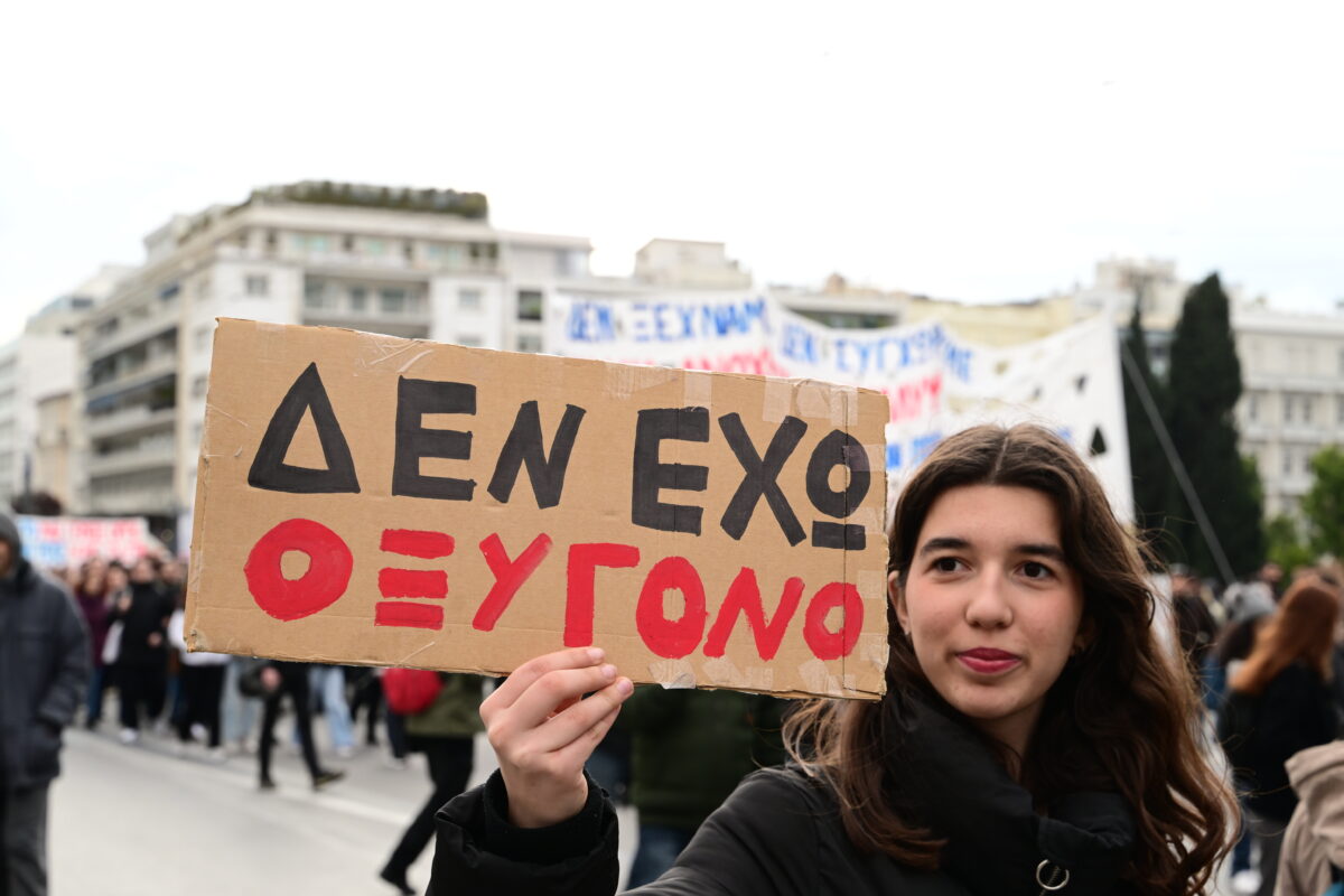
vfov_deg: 22.3
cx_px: 672
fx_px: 2277
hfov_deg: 32.9
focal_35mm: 61
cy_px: 448
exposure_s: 1/640
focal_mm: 61
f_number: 7.1
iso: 640
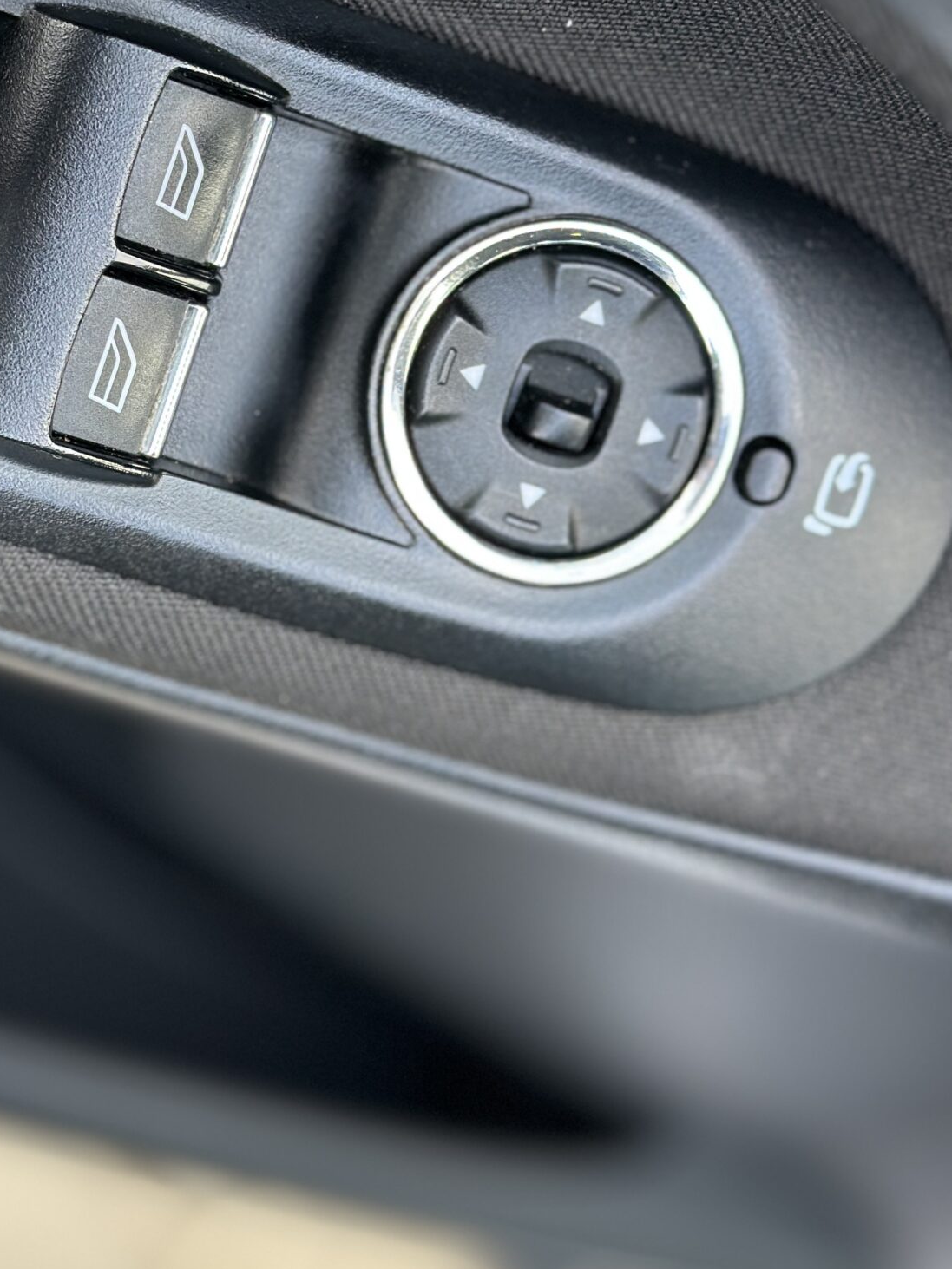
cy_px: 357
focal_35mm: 84
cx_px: 173
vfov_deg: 23.1
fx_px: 3081
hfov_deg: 17.4
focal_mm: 6.86
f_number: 1.78
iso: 125
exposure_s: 1/85
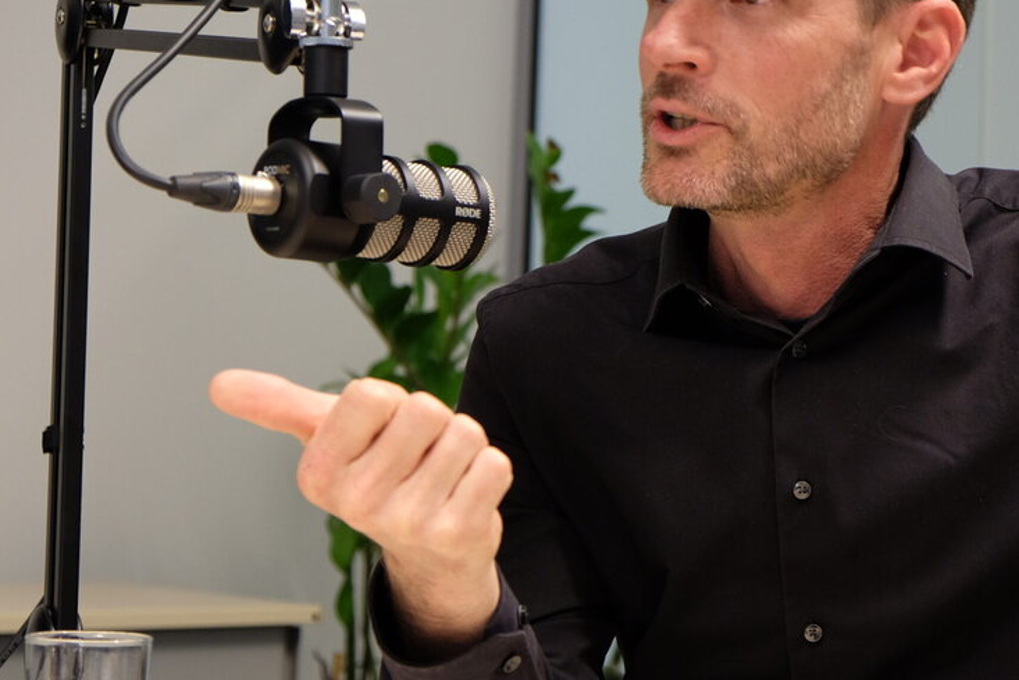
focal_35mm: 96
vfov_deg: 14.2
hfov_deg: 21.2
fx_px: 2718
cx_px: 673
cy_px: 233
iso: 800
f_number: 4
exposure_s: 1/52
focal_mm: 42.5
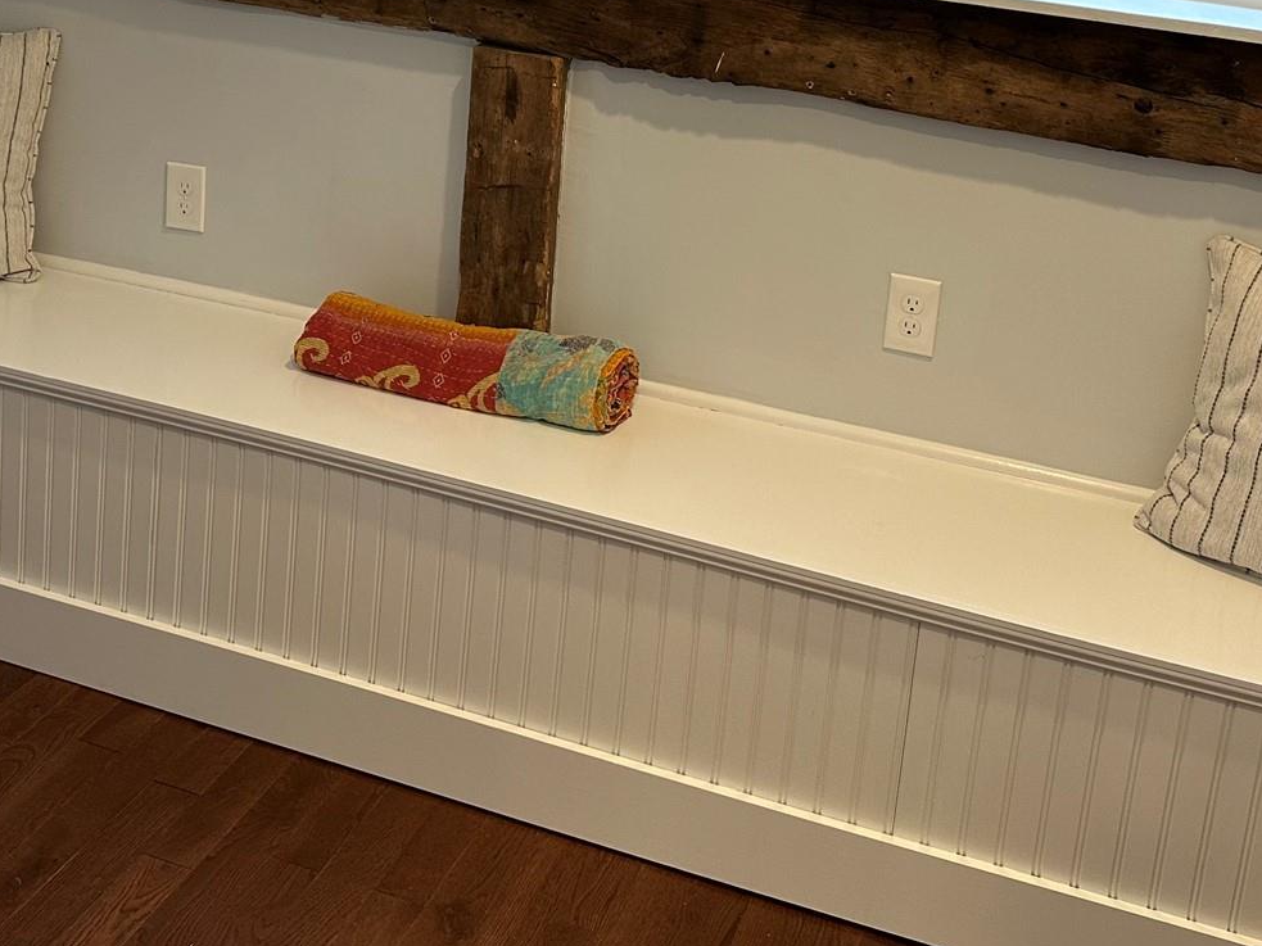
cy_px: 109
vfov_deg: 28.1
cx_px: 526
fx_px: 1823
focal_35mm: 50
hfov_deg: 38.1
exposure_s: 1/60
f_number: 1.78
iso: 125
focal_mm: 6.86
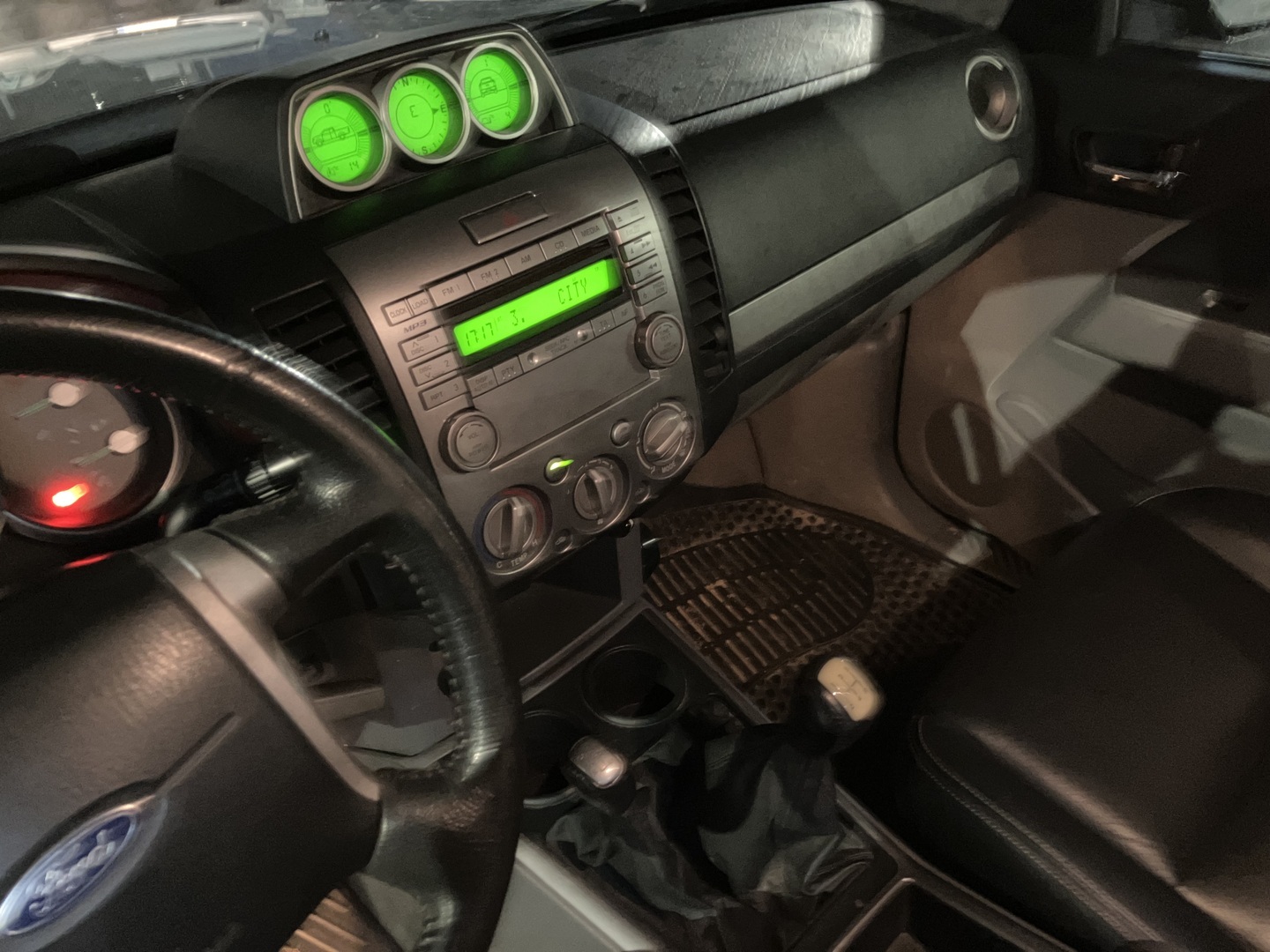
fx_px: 1027
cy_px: 476
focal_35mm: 28
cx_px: 635
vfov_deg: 49.7
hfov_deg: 63.4
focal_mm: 3.99
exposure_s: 1/4
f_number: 1.8
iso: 500
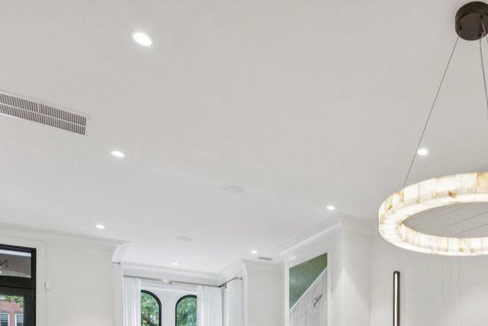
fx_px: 420
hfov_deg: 55.4
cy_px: 360
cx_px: 400
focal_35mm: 31
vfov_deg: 36.0
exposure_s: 1/60
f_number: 7.1
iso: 400
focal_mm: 14
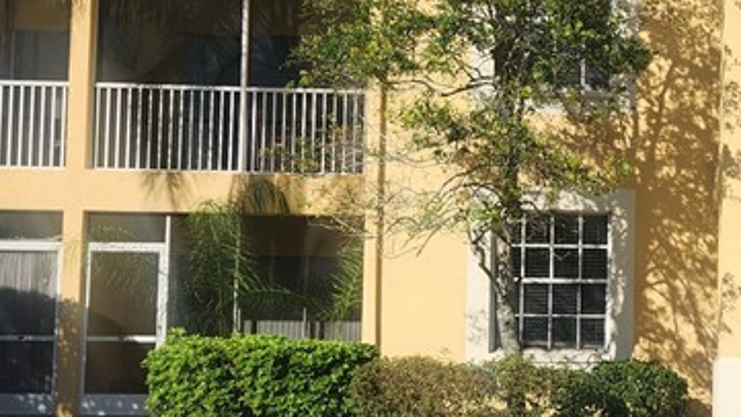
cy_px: 212
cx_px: 649
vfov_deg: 17.0
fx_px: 1395
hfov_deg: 28.7
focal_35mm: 71
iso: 20
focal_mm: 5.4
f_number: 1.8
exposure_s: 1/2204
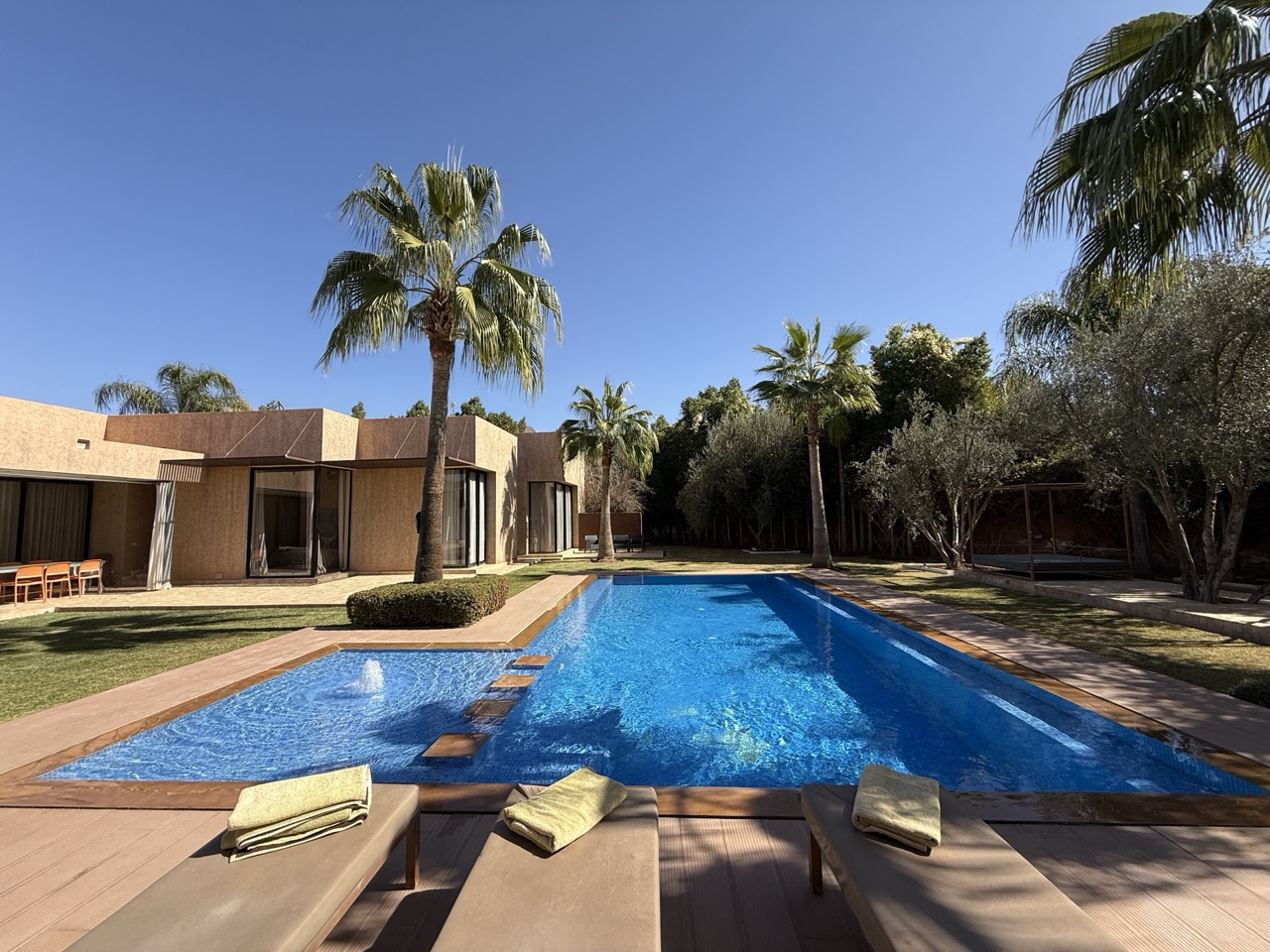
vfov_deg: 85.7
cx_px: 635
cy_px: 476
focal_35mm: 14
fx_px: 514
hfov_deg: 102.1
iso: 50
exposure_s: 1/1534
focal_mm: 2.22
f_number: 2.2
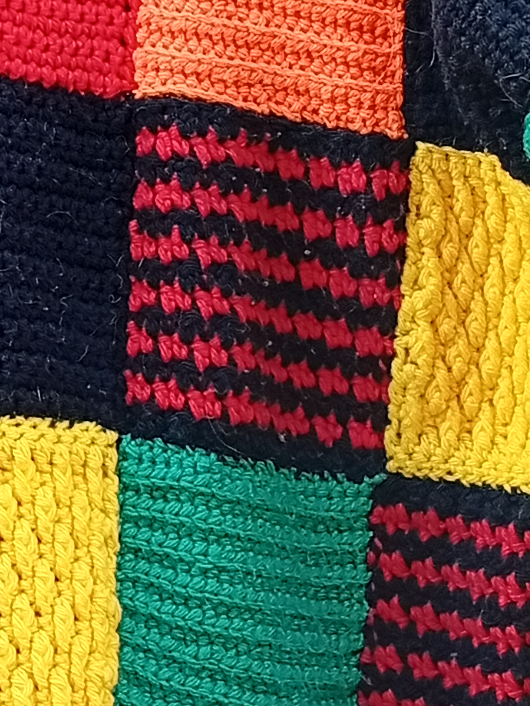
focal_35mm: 129
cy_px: 333
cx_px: -169
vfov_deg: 15.3
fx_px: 2633
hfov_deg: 11.2
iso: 81
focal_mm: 3.98
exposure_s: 1/50
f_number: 1.8
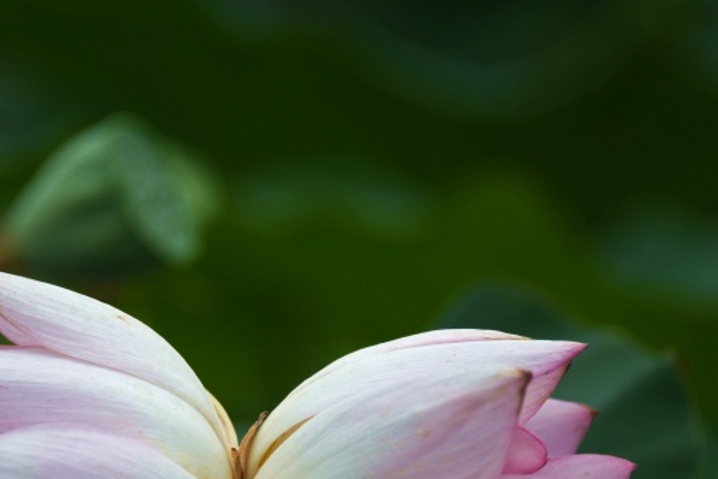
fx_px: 14208
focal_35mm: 712
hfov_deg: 2.9
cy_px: 481
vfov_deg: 1.9
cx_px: 297
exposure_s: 1/3200
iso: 320
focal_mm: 300
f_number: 5.6
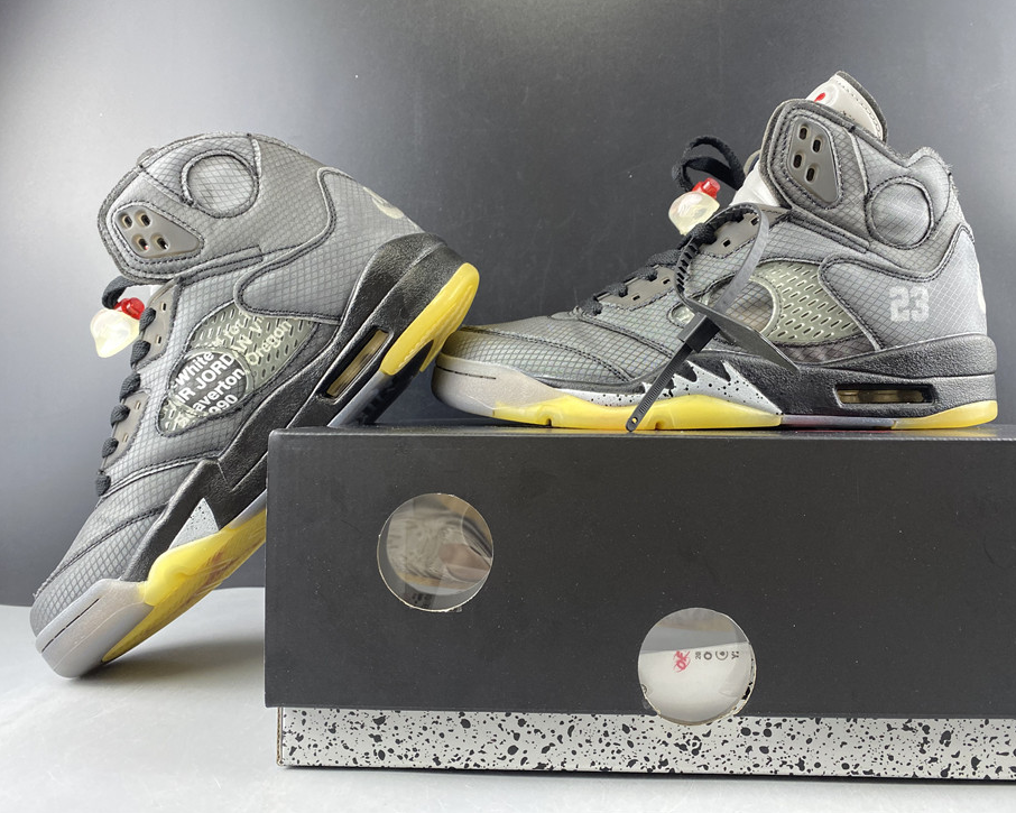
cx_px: 551
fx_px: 842
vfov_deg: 51.5
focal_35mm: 28
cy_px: 395
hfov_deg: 62.1
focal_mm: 4.25
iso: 125
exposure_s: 1/50
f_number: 1.8
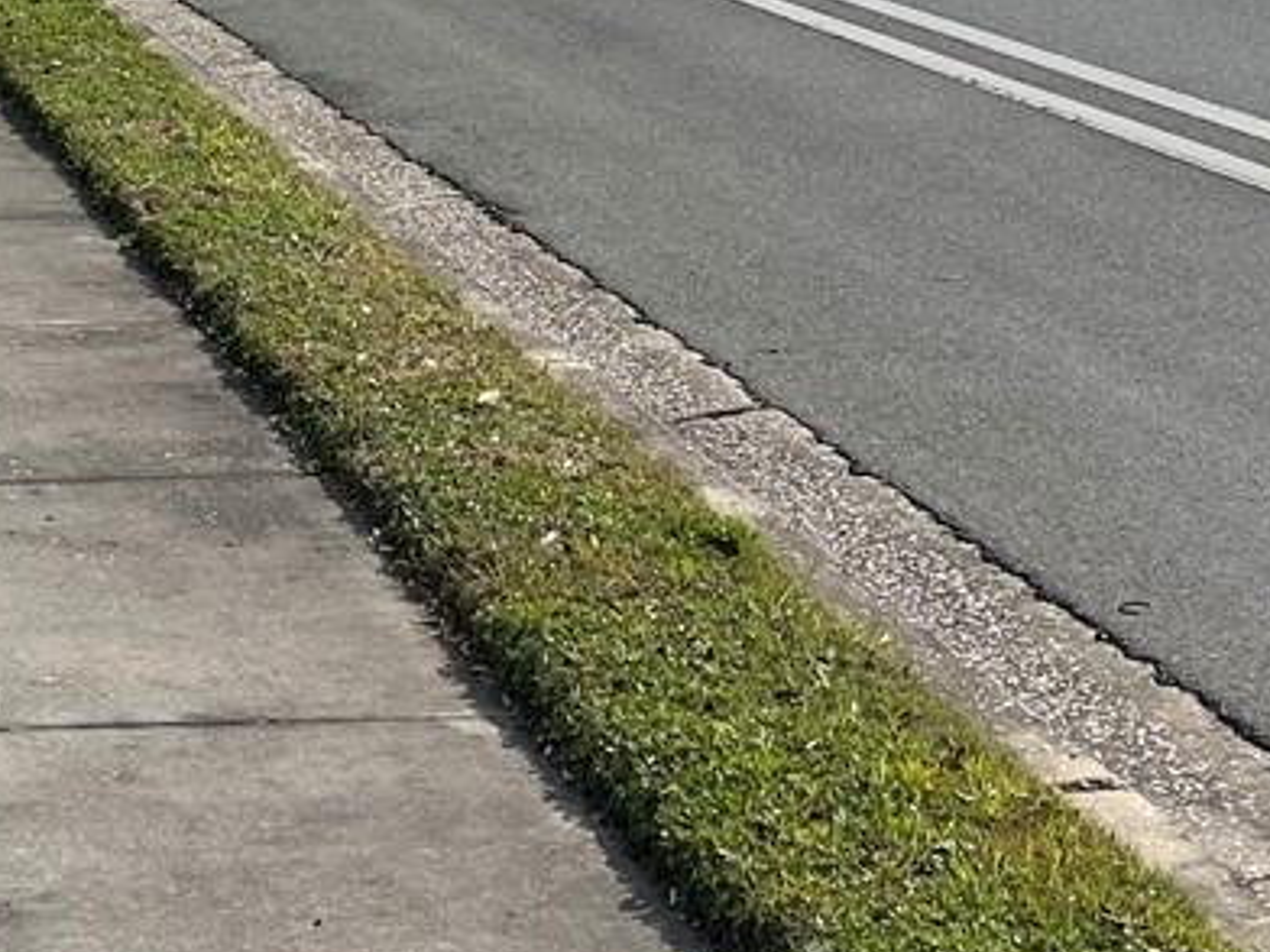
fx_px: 3742
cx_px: 528
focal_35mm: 102
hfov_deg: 19.2
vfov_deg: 13.5
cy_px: -580
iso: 32
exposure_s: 1/8547
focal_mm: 5.1
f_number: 1.6
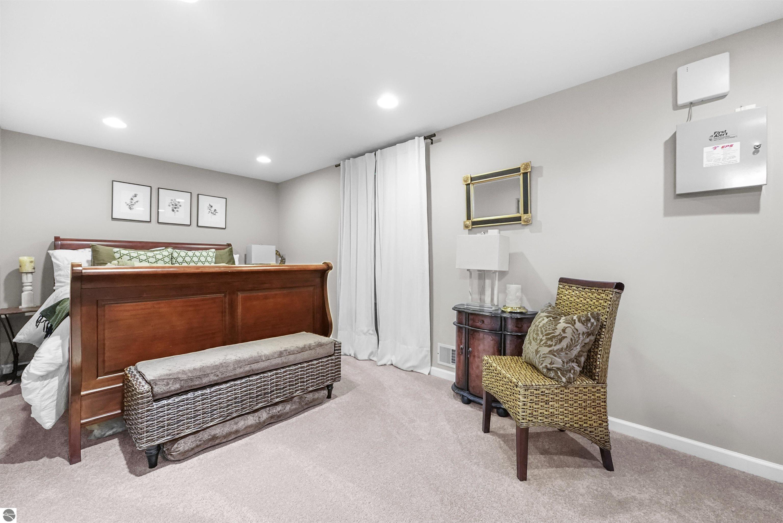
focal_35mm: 14
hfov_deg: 104.2
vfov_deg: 81.3
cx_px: 392
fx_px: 305
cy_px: 262
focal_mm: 14
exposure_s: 1/40
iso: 12800
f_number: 8
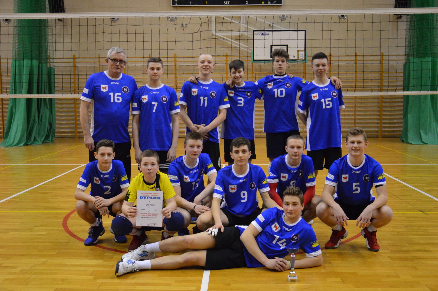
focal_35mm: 39
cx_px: 219
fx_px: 474
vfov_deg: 34.2
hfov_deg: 49.6
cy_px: 146
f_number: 4
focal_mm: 26
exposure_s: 1/250
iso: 3200
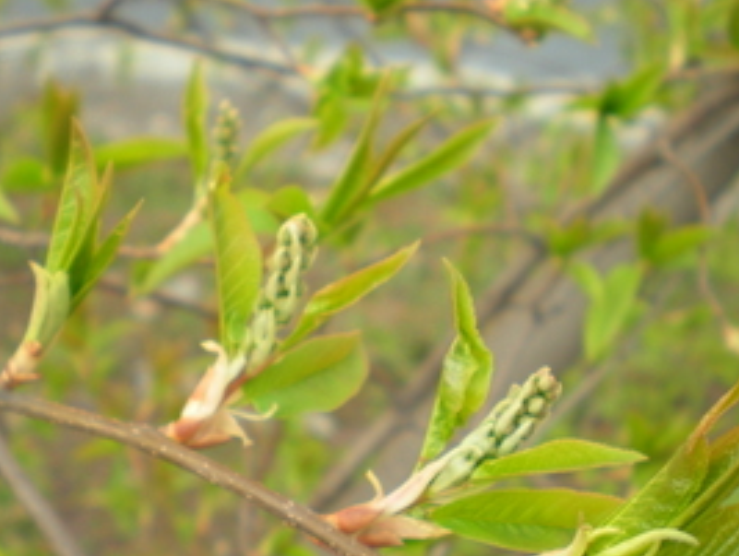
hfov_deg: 30.2
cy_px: 434
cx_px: 327
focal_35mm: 64
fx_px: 1368
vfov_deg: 22.7
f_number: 3.1
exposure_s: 1/85
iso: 64
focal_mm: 6.3
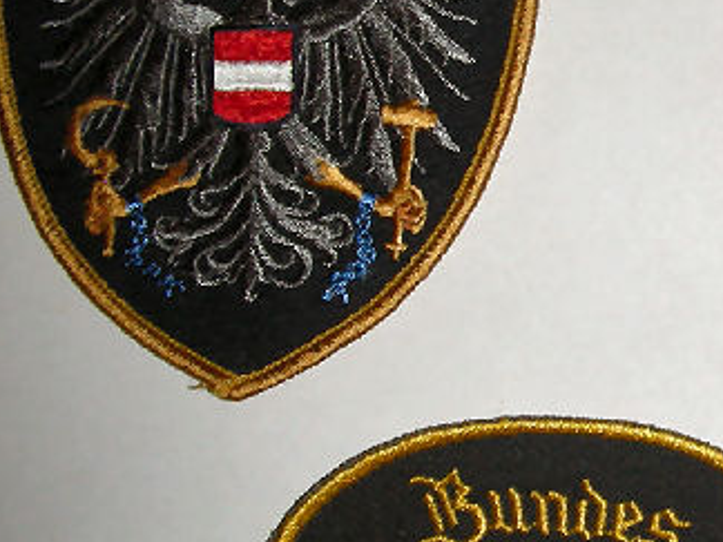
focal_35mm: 96
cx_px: 825
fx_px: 2005
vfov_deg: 15.4
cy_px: 245
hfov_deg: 19.5
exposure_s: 1/60.1
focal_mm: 6.3
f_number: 6.8
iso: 50
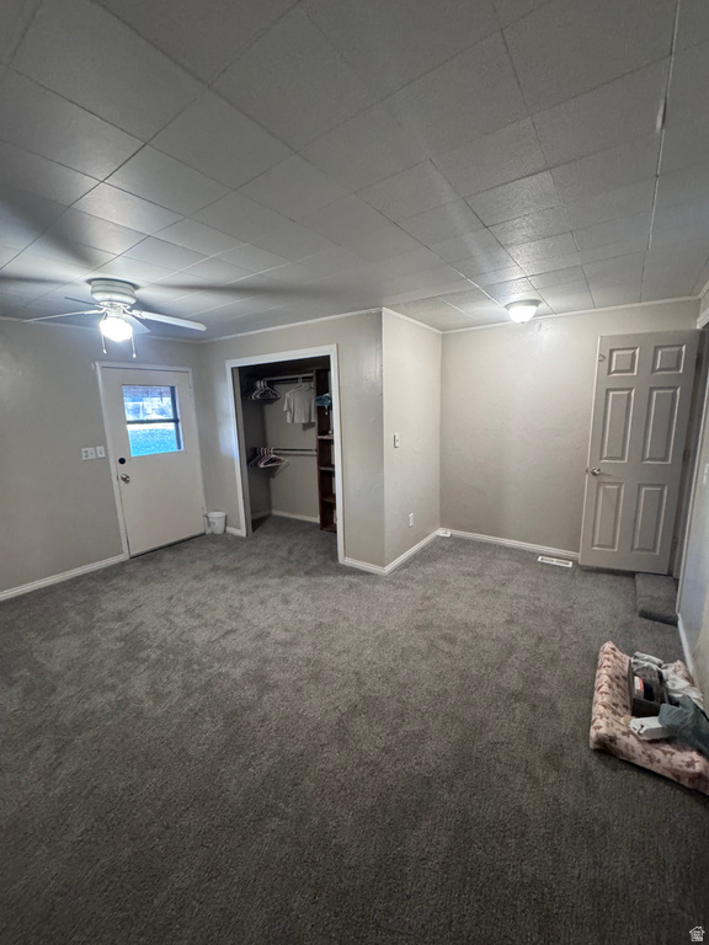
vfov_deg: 102.1
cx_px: 354
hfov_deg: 85.7
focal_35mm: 14
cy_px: 472
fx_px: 382
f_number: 2.2
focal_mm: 2.22
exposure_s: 1/60
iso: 800
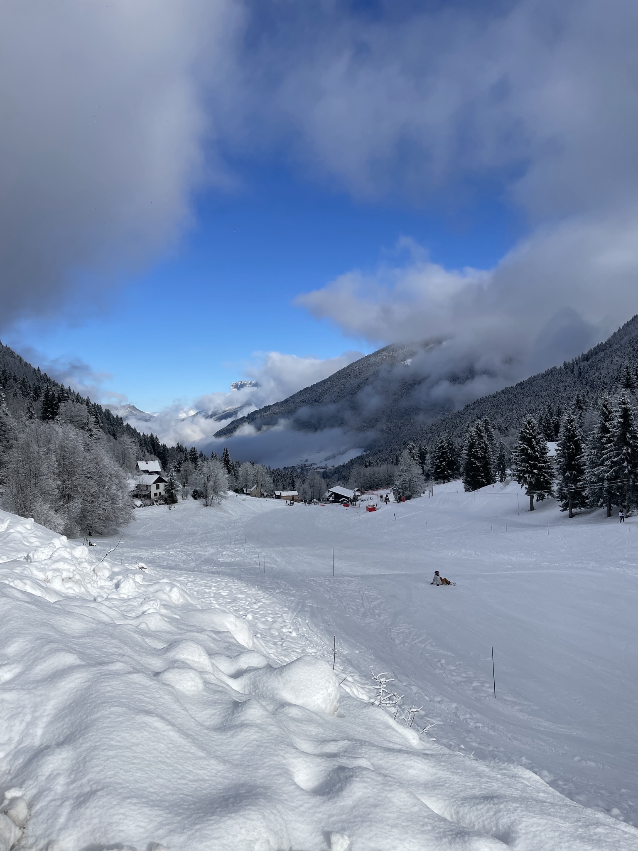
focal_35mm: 26
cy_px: 426
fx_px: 639
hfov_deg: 53.1
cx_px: 319
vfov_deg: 67.3
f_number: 1.6
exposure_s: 1/7813
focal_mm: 4.2
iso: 32
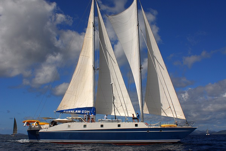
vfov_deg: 22.7
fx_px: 377
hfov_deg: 33.4
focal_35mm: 60
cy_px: 76
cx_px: 113
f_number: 9
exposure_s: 1/320
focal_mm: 40
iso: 100
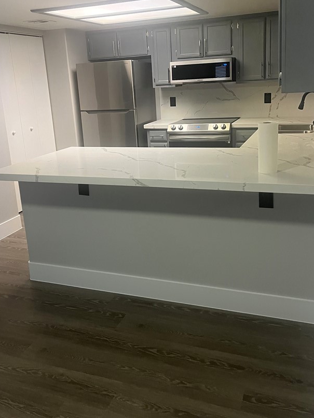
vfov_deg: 55.0
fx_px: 399
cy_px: 170
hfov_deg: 42.9
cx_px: 158
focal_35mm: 33
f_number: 1.6
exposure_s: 1/60
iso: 250
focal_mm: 5.1
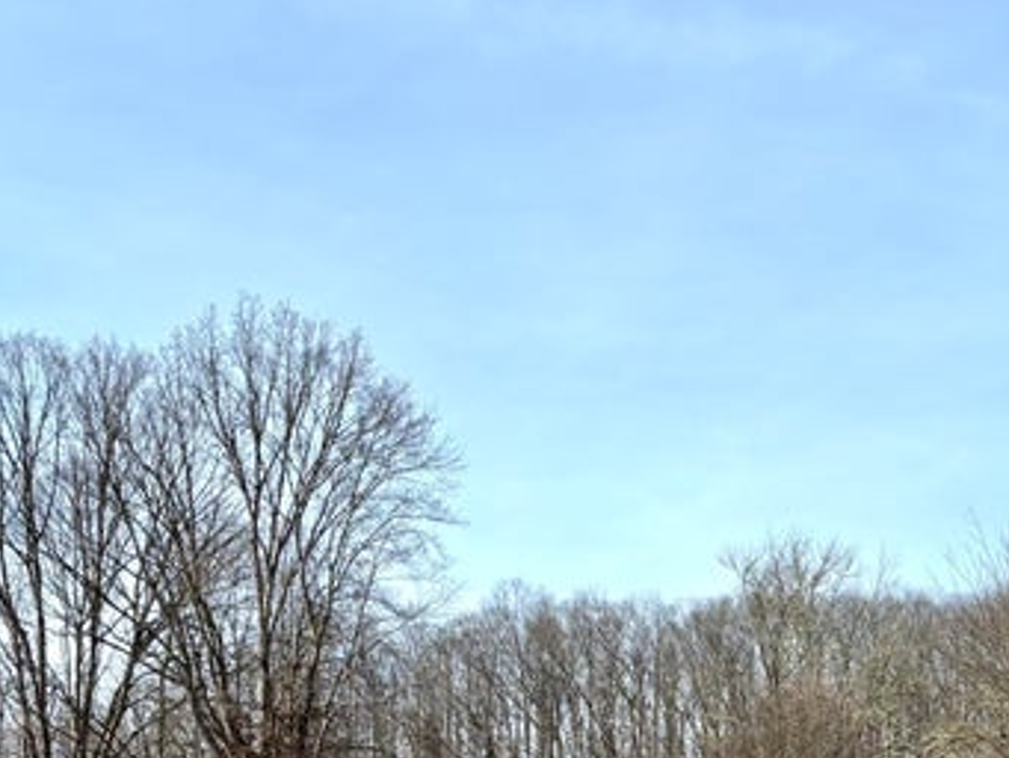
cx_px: 786
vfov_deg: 21.2
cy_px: 885
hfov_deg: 29.2
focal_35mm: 65
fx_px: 1895
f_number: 1.6
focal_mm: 5.96
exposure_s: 1/2857
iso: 50
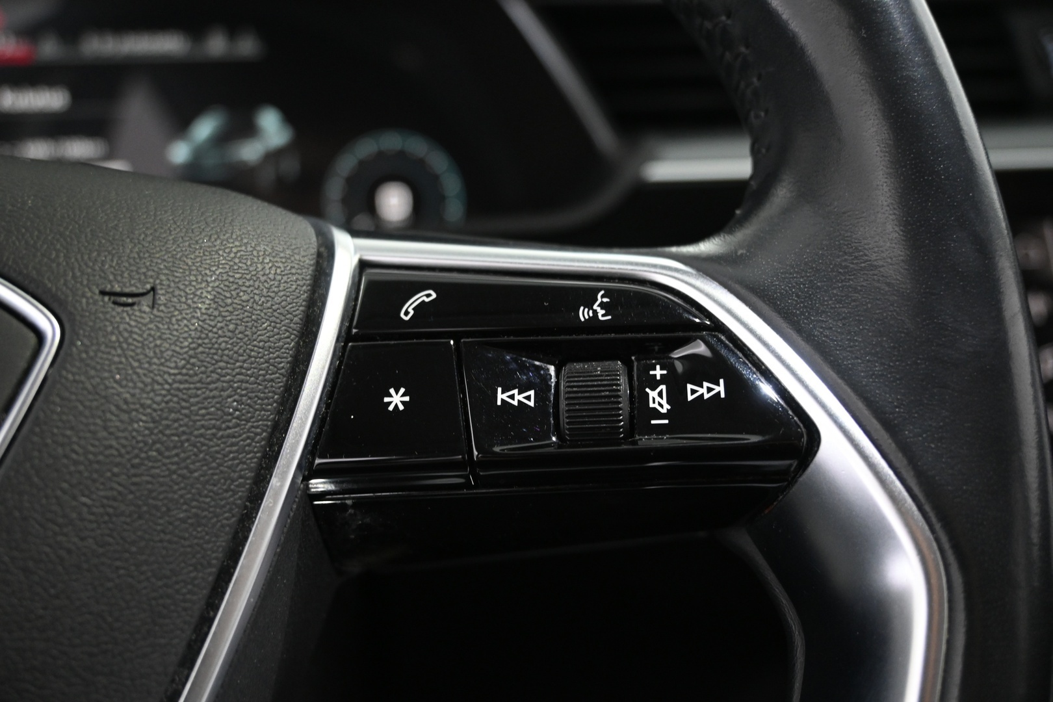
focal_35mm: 34
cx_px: 526
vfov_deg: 38.4
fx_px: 1009
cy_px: 351
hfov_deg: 55.1
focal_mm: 23
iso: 1800
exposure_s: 1/40
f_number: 4.2
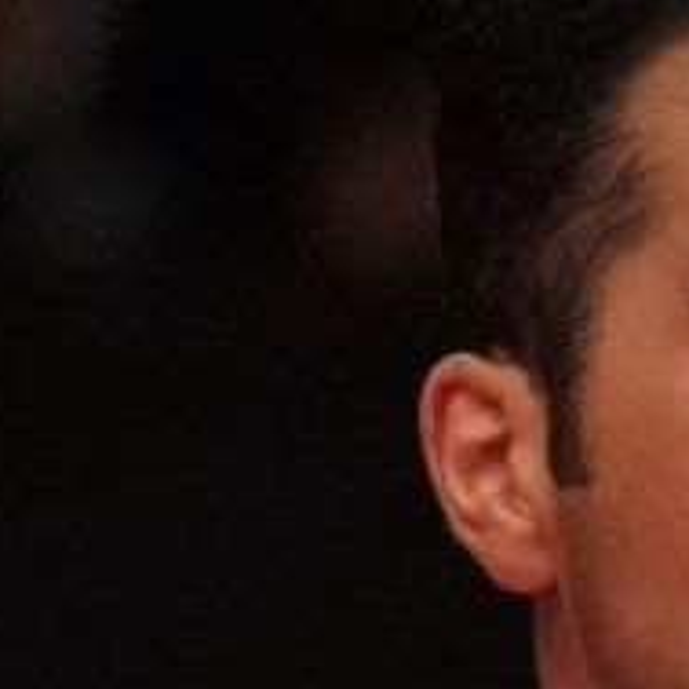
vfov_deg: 0.7
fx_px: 54203
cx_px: 1622
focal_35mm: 2407
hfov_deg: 0.7
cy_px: 1659
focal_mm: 198
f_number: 2.8
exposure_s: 1/1000
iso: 6400
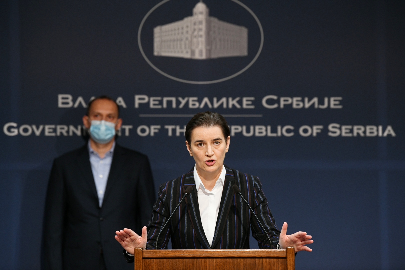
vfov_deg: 9.1
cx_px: 202
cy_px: 135
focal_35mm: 150
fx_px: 1687
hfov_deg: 13.7
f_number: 4
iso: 2500
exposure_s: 1/500
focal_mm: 150
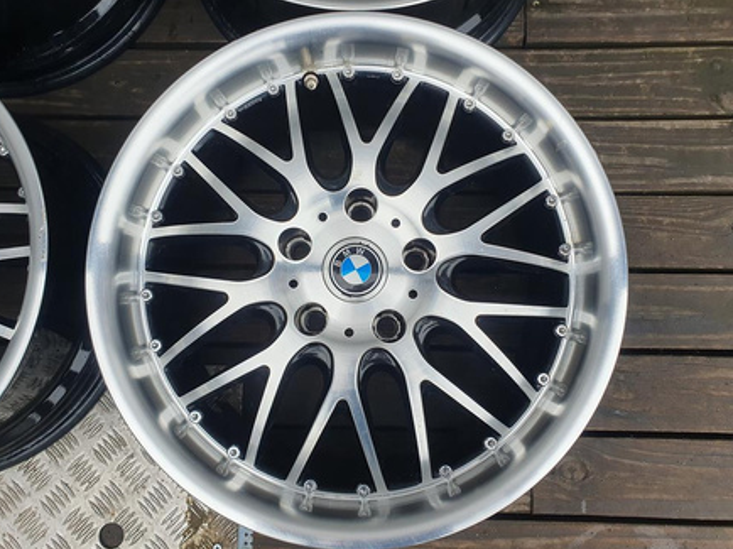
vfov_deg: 51.3
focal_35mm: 27
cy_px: 270
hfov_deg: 65.3
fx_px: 571
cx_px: 356
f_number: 2.4
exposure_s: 1/108
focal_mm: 4.32
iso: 50
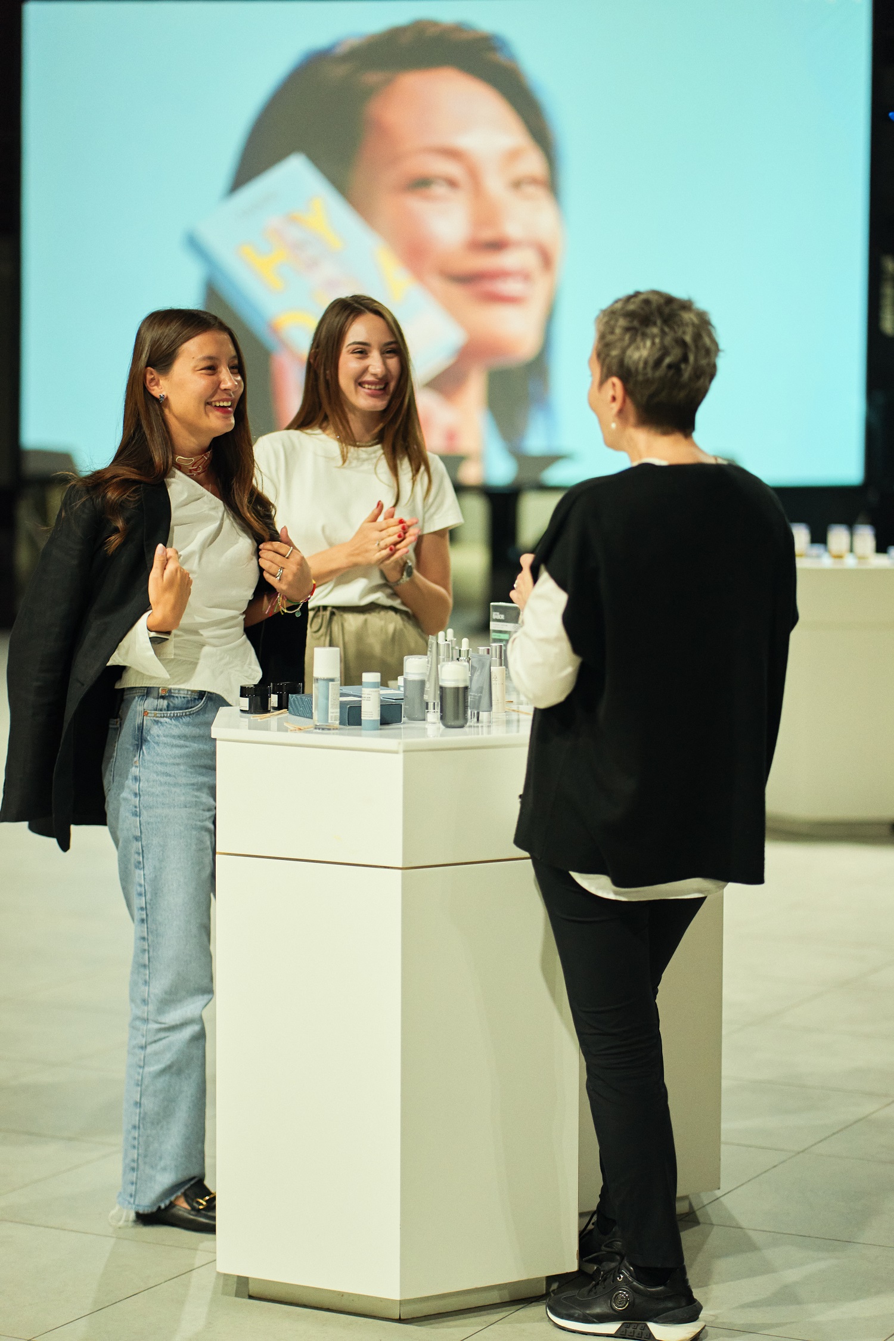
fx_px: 3166
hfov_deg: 16.1
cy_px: 670
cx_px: 447
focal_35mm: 85
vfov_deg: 23.9
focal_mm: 85
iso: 1250
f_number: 1.8
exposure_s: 1/125
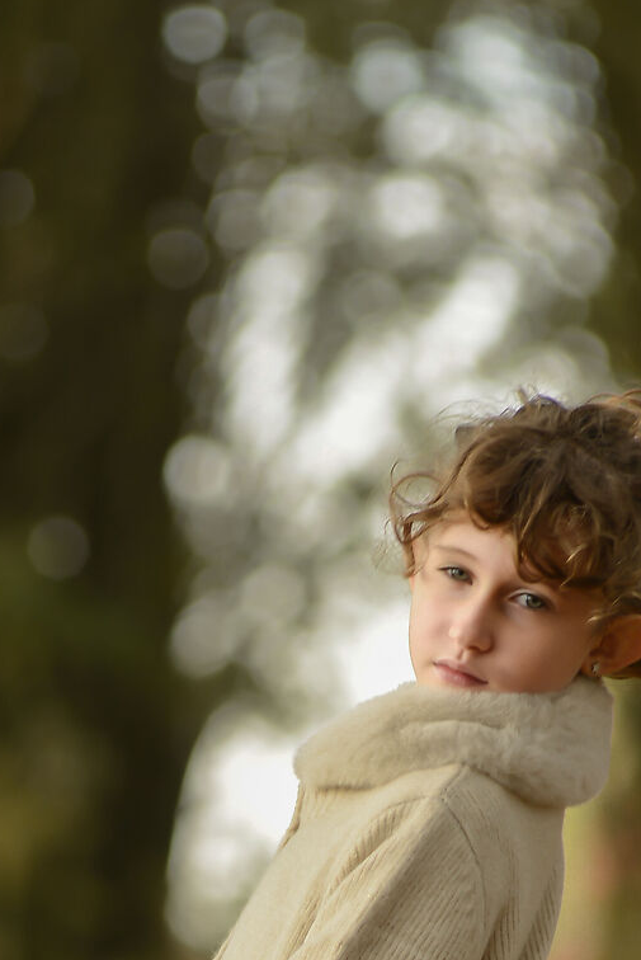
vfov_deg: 4.2
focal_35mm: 492
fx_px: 13121
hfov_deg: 2.8
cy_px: 1164
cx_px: 319
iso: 100
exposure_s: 1/80
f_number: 4
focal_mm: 155
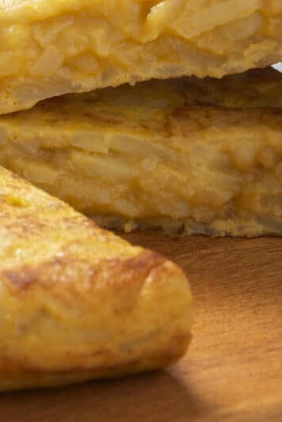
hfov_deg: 6.8
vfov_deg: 10.2
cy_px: 149
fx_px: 2372
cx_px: 93
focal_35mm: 202
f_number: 20
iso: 800
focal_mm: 105
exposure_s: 1/125
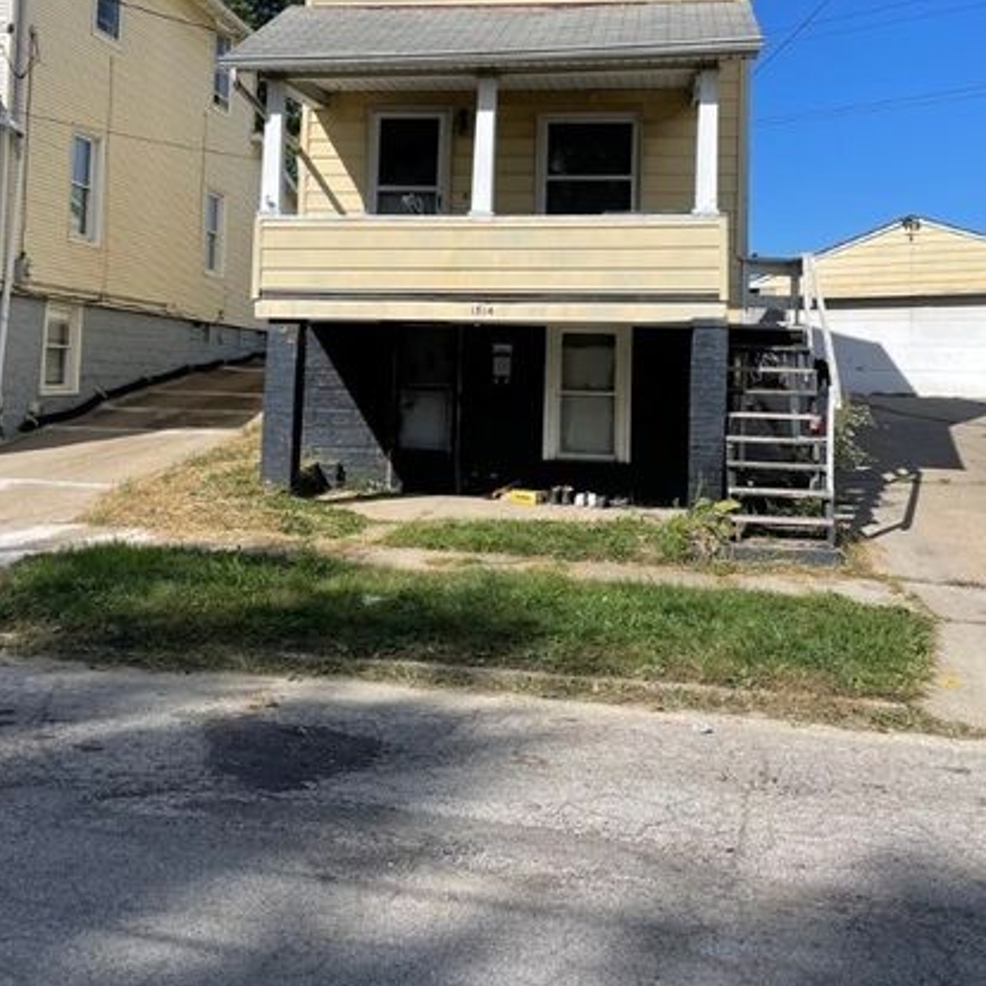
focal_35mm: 37
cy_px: 301
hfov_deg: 44.9
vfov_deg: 44.0
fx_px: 1192
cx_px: 457
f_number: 1.6
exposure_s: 1/4292
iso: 32
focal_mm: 4.2
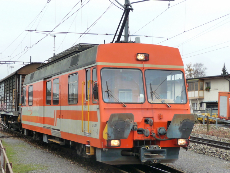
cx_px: 111
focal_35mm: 66
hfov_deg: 29.4
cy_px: 77
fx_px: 438
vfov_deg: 22.2
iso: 160
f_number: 4.2
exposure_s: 1/80
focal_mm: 8.5
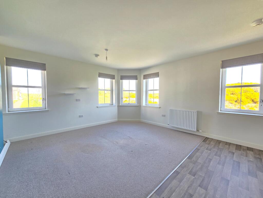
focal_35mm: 13
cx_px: 132
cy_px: 99
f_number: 2.2
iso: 80
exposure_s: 1/50
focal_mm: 2.2
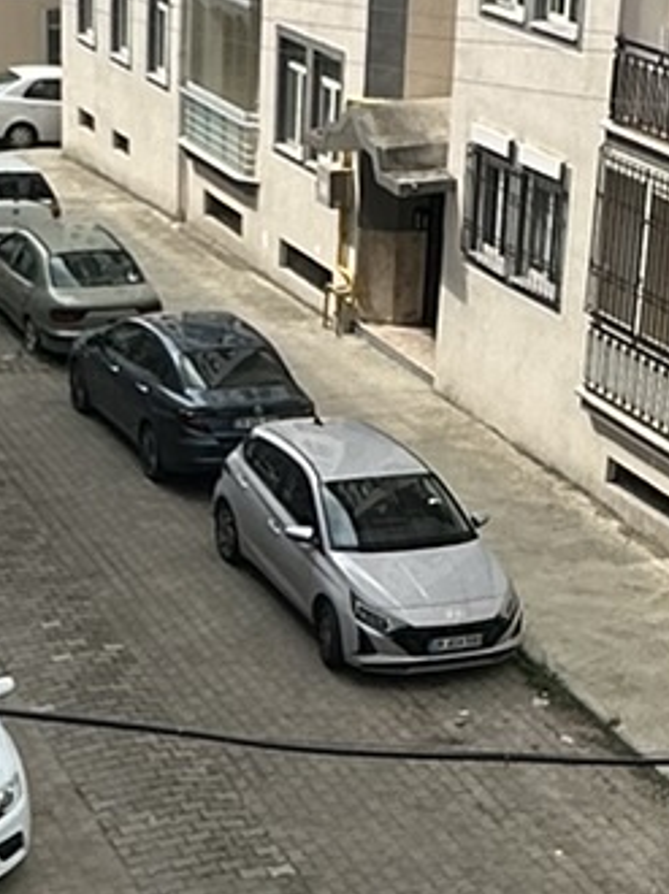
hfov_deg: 16.9
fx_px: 2245
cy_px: 553
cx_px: 352
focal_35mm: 87
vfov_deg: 22.5
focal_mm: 2.22
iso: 40
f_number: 2.2
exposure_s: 1/1195
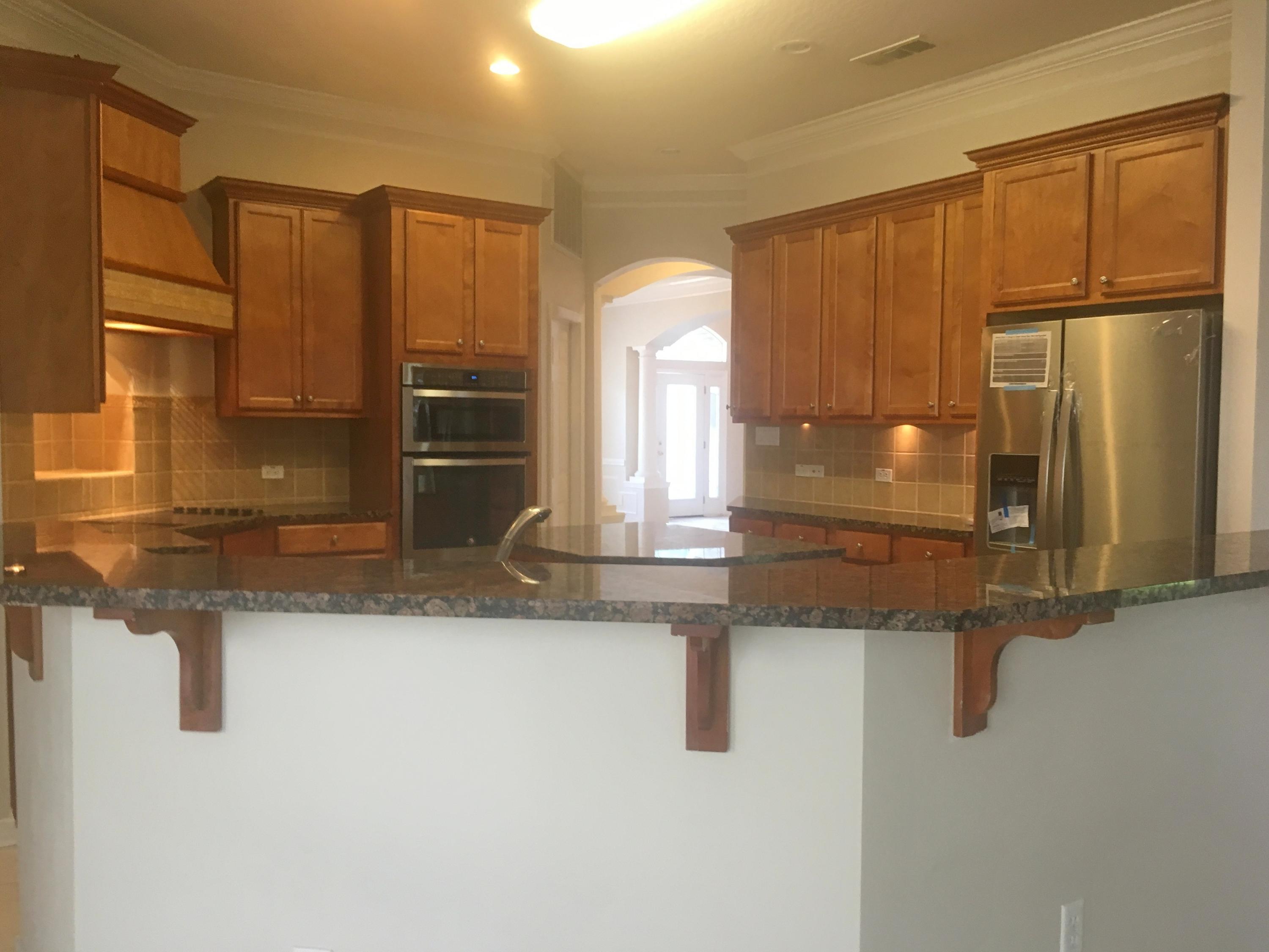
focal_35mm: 29
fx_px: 1063
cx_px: 634
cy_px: 476
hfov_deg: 61.7
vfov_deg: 48.2
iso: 80
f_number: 2.2
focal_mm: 4.15
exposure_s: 1/30
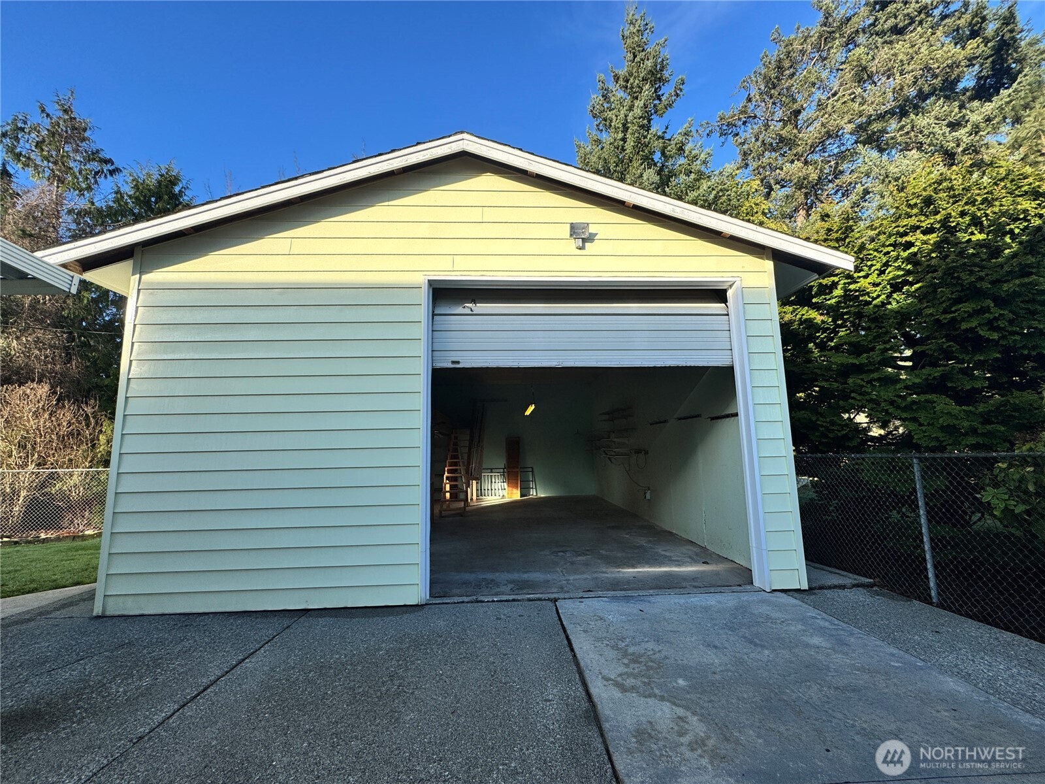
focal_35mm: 14
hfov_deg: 102.1
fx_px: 423
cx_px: 522
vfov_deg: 85.7
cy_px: 392
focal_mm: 2.22
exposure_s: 1/787
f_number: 2.2
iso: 50
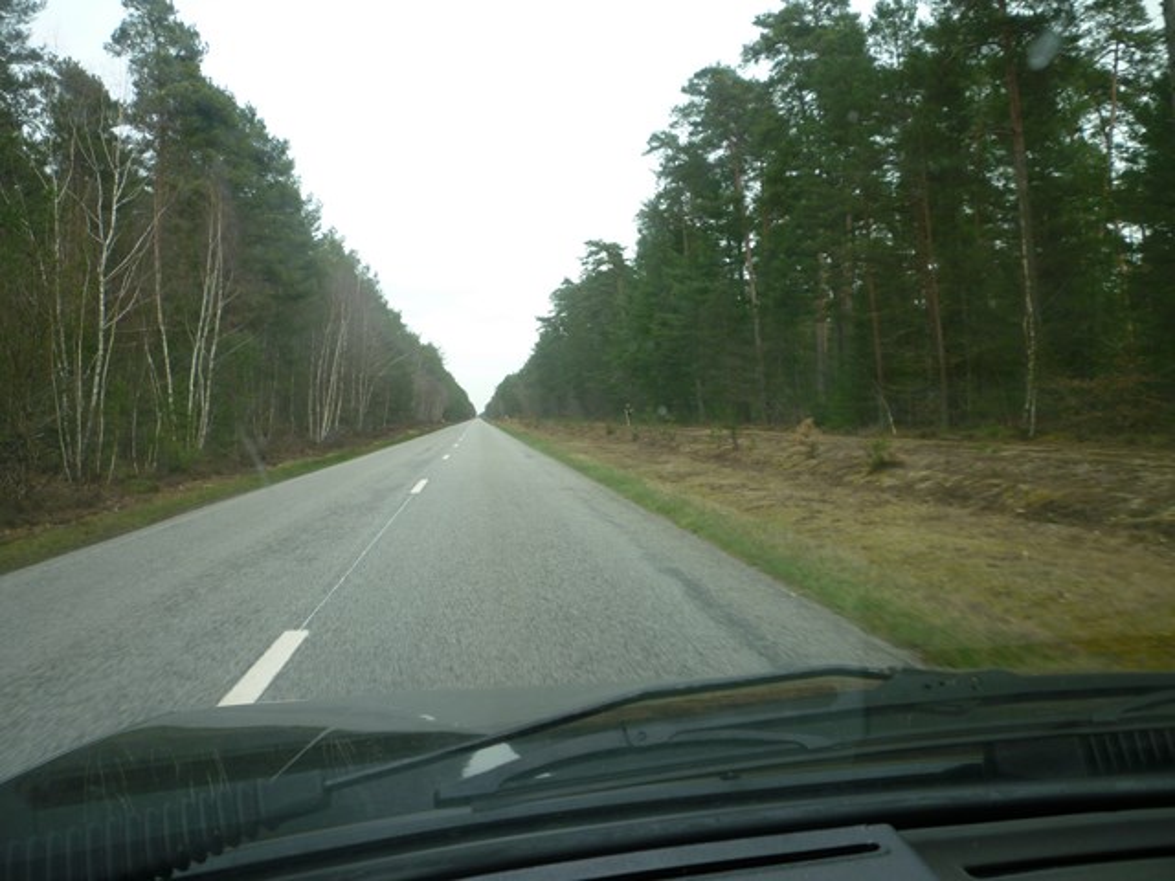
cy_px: 440
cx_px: 588
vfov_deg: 48.2
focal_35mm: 29
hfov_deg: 61.7
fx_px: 984
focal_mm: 5.2
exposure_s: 1/250
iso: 100
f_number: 3.3
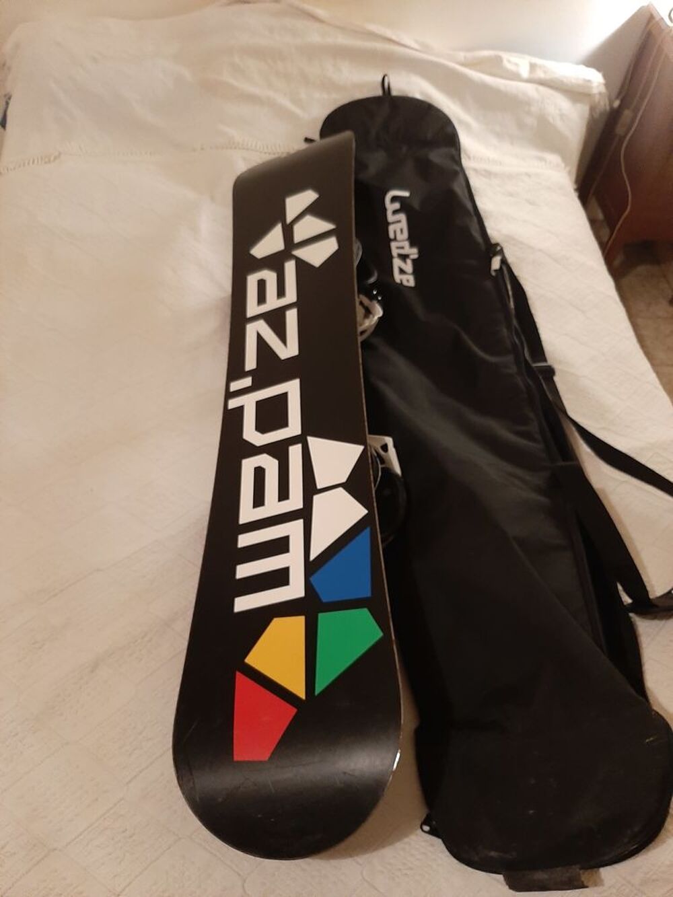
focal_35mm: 26
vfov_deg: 67.3
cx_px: 336
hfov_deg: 53.1
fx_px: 674
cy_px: 448
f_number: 1.7
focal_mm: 3.93
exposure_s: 1/25
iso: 320
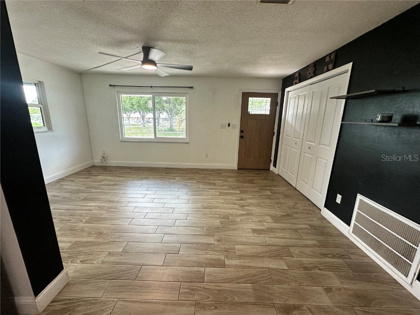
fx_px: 170
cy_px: 158
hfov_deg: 102.1
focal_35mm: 14
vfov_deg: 85.7
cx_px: 210
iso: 160
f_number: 2.2
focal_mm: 2.22
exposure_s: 1/120
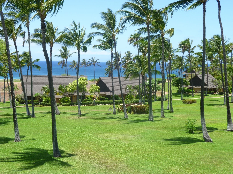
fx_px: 323
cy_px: 87
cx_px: 116
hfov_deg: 39.7
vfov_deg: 30.3
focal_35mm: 48
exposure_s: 1/400
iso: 100
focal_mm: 8.6
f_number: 4.3
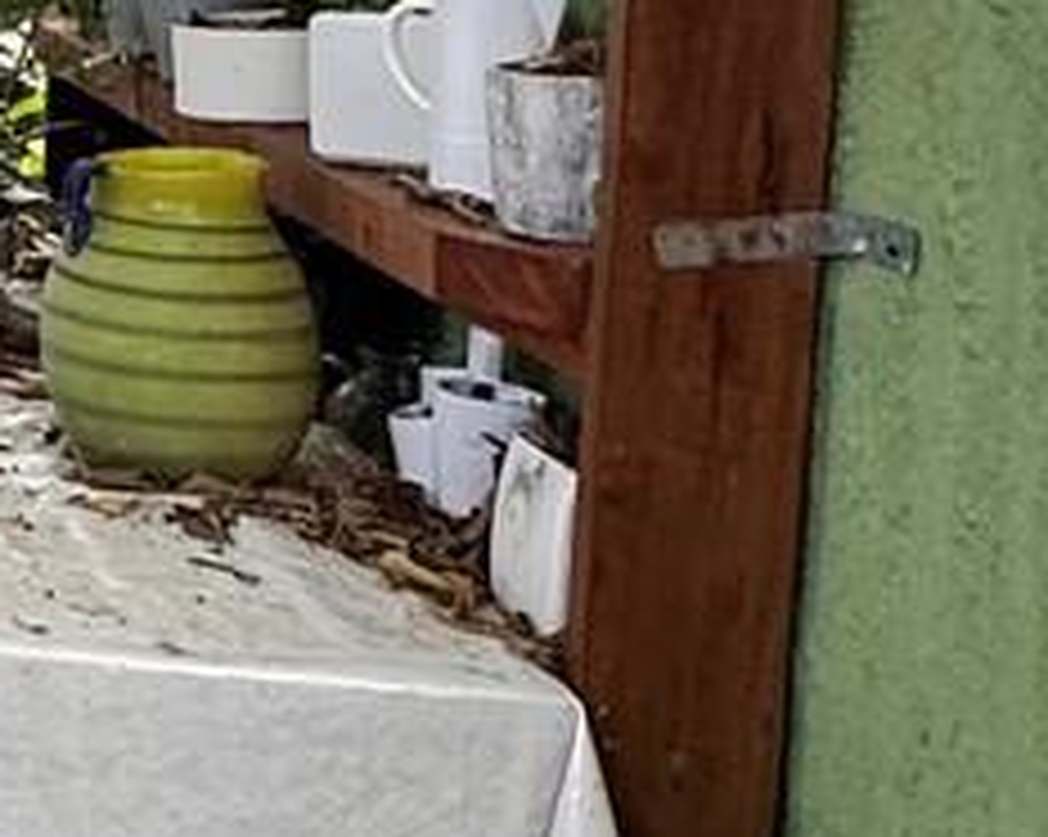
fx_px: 2913
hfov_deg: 15.6
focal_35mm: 94
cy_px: -72
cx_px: -1133
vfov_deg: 15.9
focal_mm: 2.22
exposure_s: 1/99
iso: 100
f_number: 2.2
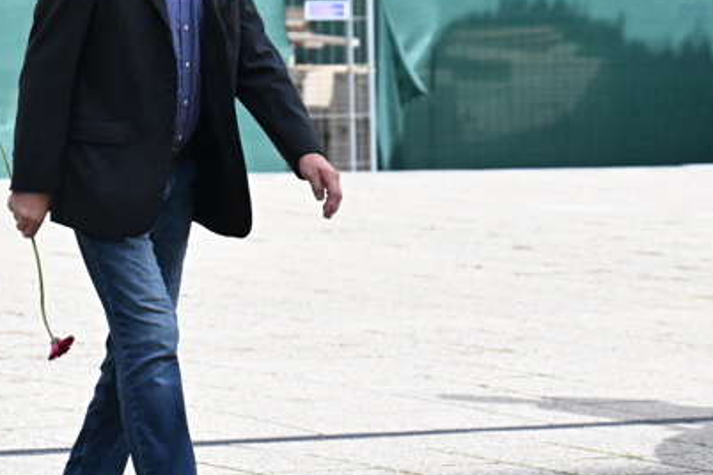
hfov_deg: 7.3
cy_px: 184
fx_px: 5605
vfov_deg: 4.9
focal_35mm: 283
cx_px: 216
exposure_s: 1/32000
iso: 8000
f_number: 5
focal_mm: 110
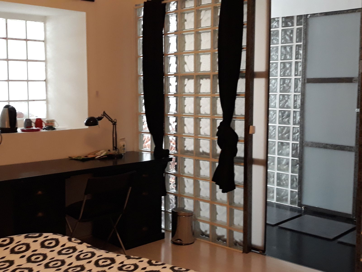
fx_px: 282
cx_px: 181
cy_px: 136
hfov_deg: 65.3
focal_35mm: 27
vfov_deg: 51.4
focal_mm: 3.71
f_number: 1.7
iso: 320
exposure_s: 1/25
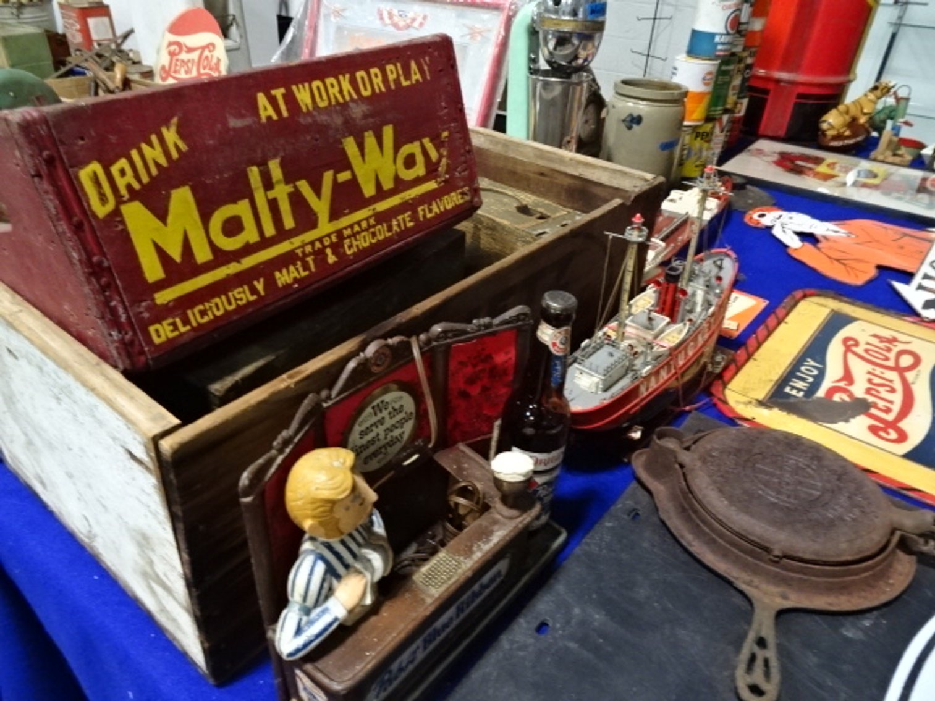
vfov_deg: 56.8
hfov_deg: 71.6
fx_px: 648
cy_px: 350
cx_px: 468
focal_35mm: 24
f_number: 3.5
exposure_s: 1/30
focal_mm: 4.1
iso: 640
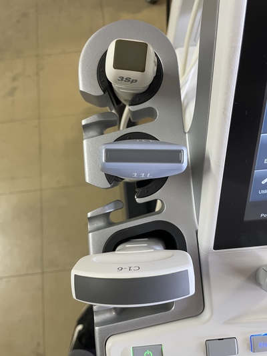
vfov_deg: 67.3
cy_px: 178
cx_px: 134
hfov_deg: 53.0
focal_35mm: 26
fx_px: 268
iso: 200
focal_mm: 4.2
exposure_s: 1/50
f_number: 1.6
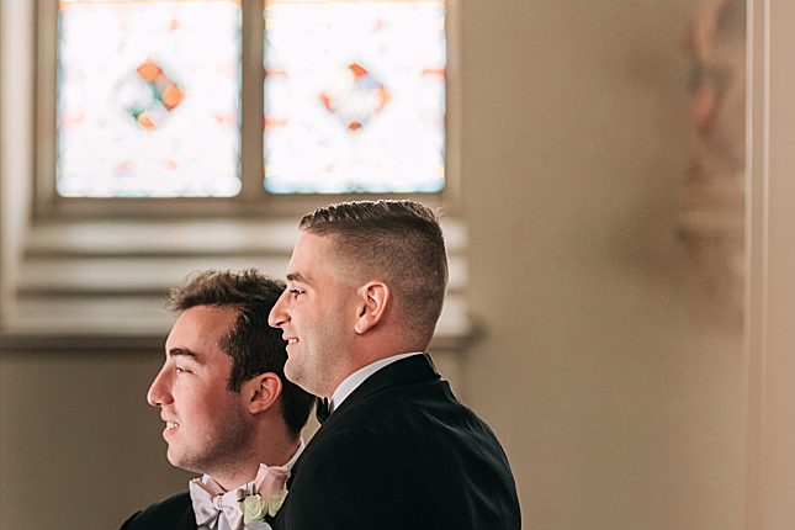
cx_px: 361
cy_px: 357
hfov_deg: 12.2
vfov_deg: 8.1
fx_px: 3732
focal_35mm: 169
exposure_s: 1/80
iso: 800
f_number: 2.8
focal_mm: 116
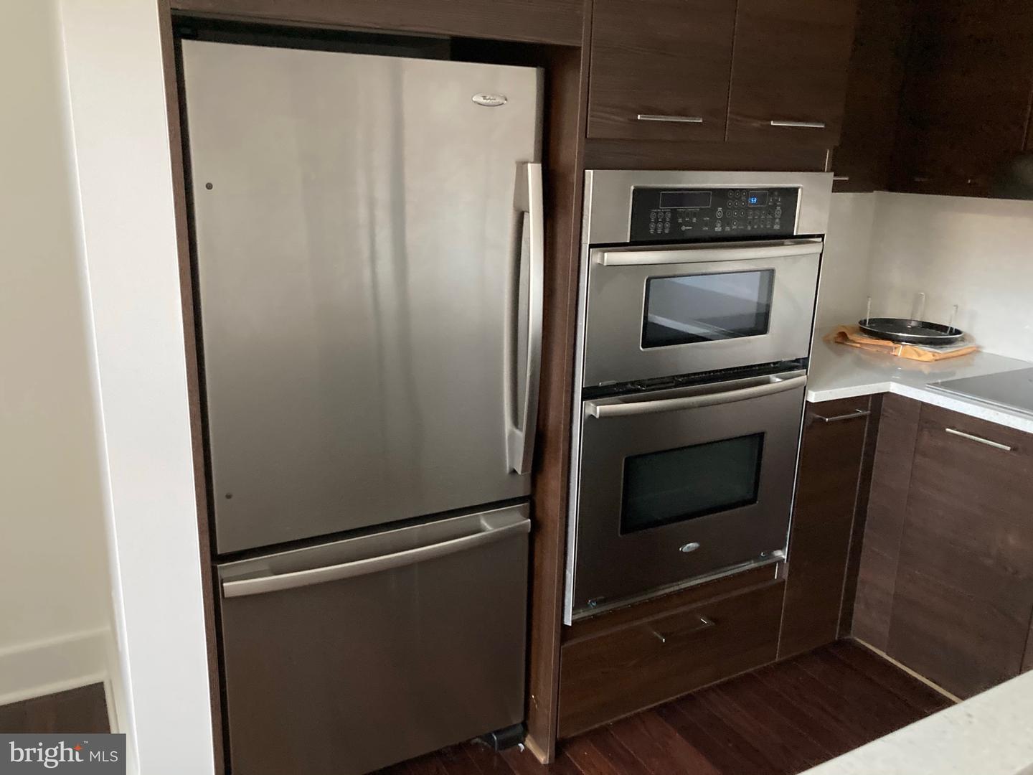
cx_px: 516
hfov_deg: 63.4
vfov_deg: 49.7
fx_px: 836
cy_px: 388
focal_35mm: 28
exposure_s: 1/30
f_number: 1.8
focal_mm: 3.99
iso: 640
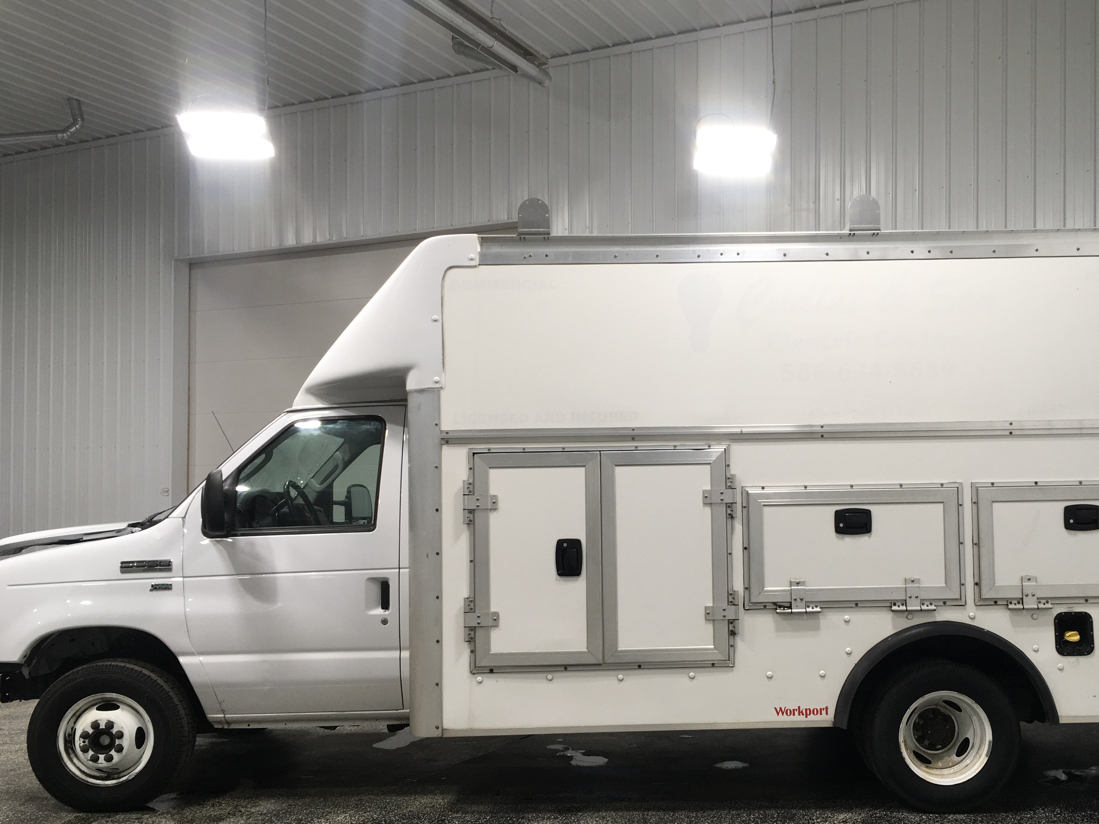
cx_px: 662
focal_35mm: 35
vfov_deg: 40.6
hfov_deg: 52.3
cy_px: 483
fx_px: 1111
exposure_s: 1/60
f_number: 2.2
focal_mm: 4.15
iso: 32
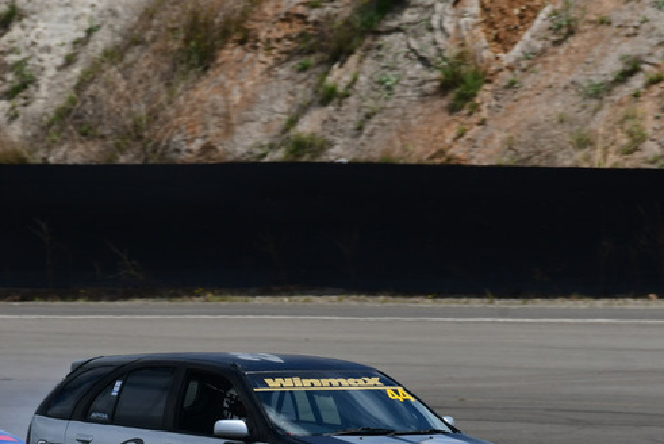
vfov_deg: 1.1
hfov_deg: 1.7
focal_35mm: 1222
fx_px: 22551
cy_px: 332
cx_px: 223
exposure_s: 1/640
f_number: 10
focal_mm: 500
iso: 200
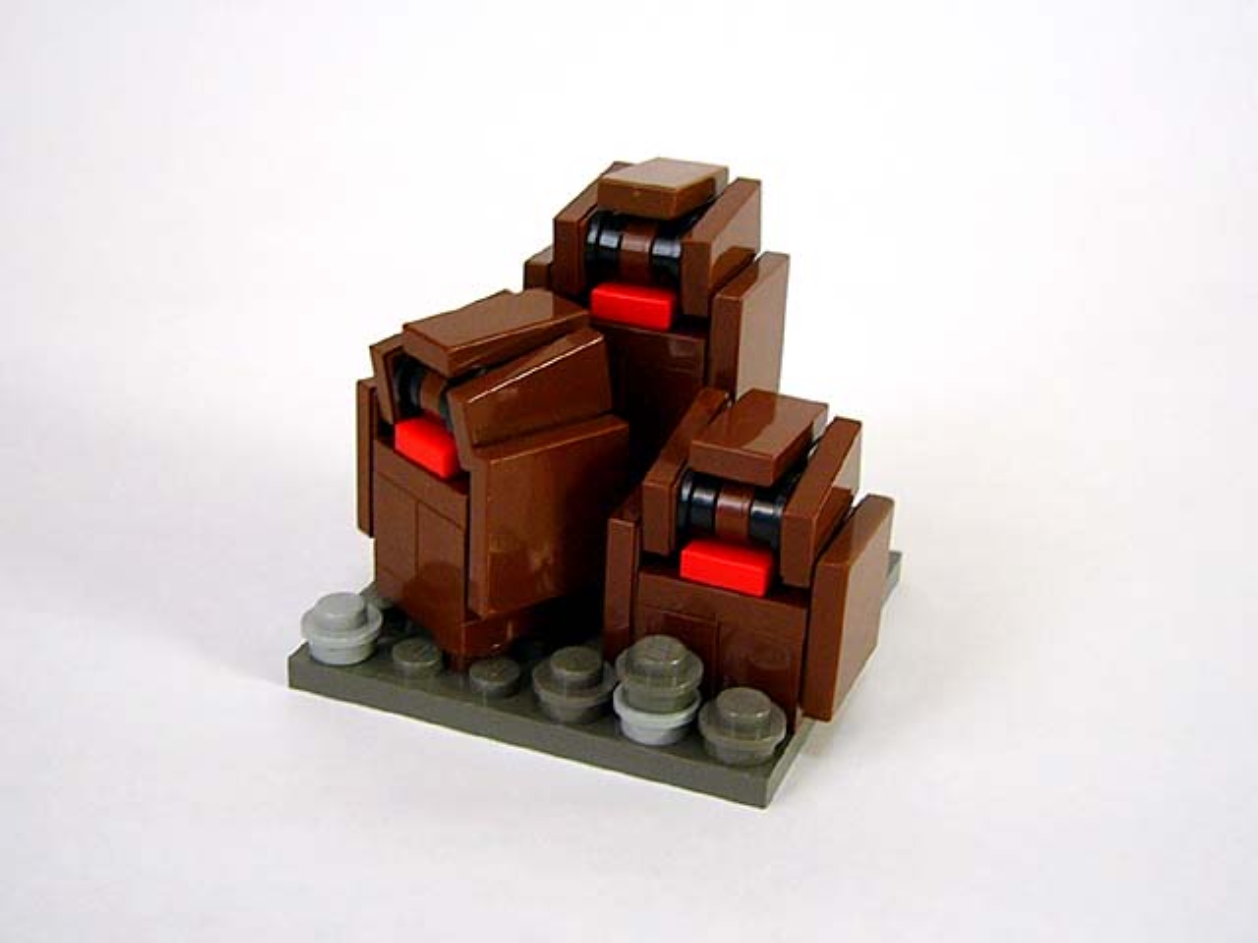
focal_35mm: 35
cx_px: 629
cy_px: 472
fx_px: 1272
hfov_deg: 52.6
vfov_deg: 40.7
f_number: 2.8
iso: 100
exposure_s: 1/25
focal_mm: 5.8
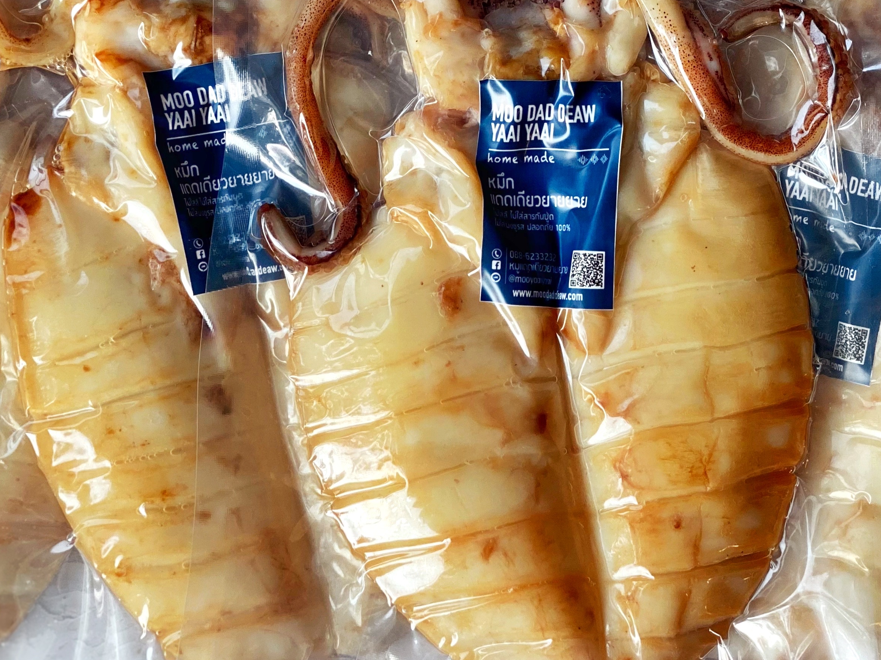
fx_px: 2290
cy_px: 276
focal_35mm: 90
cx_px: 596
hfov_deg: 21.7
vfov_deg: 16.4
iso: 50
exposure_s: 1/100
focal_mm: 6
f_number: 2
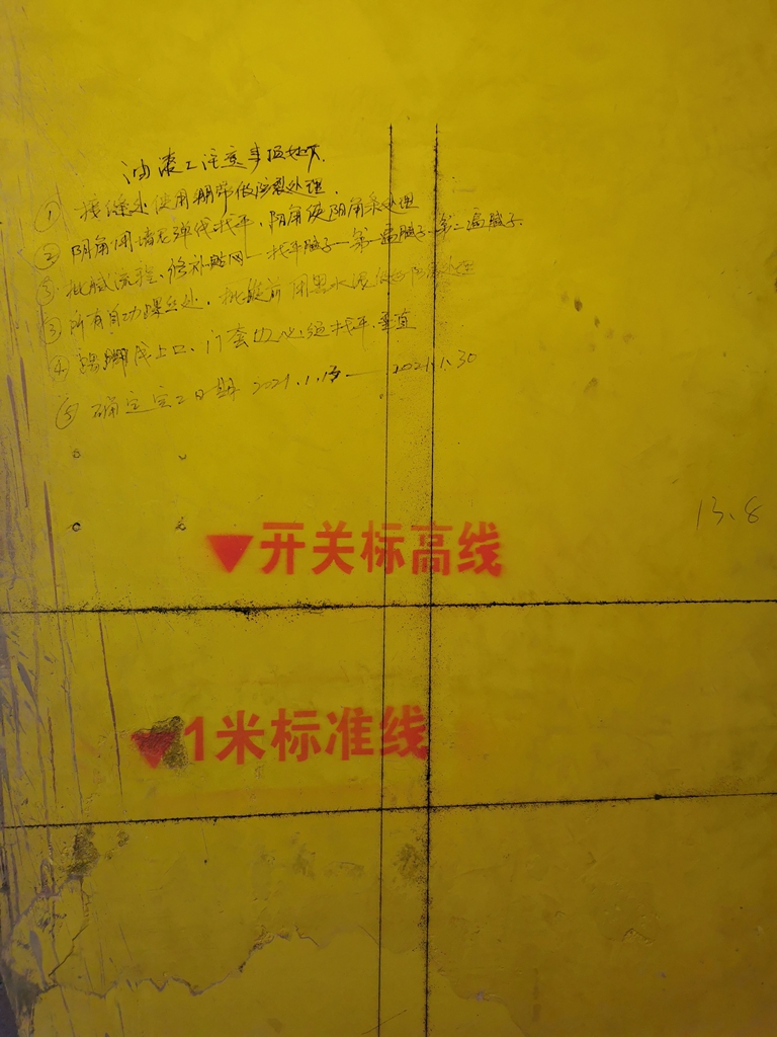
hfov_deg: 51.4
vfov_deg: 65.3
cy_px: 518
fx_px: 808
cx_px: 388
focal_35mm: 27
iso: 80
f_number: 1.8
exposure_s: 1/100
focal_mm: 5.58
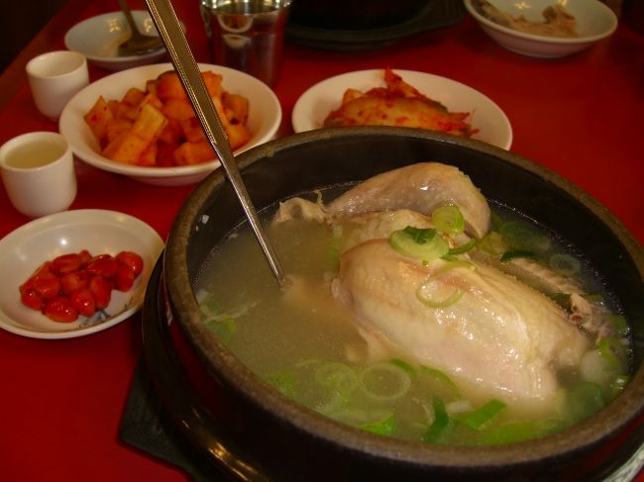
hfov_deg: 49.0
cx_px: 322
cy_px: 241
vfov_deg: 37.7
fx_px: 707
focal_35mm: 38
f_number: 2.8
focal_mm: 7.9
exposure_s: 1/60
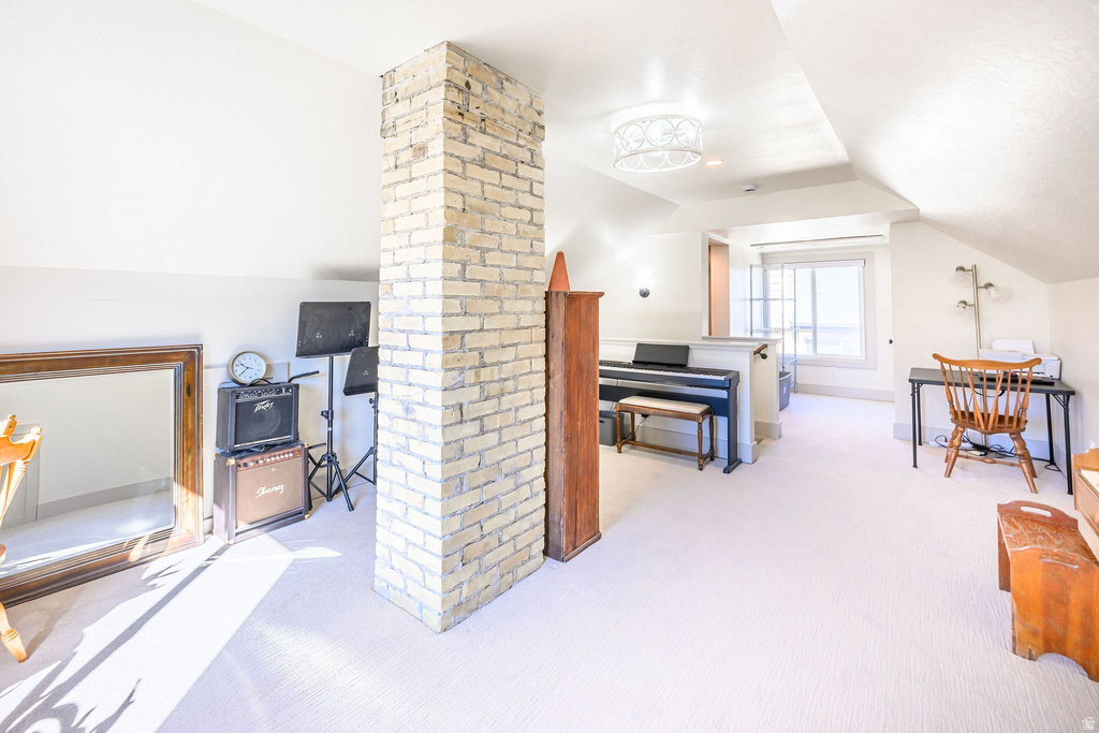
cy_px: 366
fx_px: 427
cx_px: 550
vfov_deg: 81.2
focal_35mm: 14
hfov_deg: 104.2
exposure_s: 1/1250
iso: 200
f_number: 8
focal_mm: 14
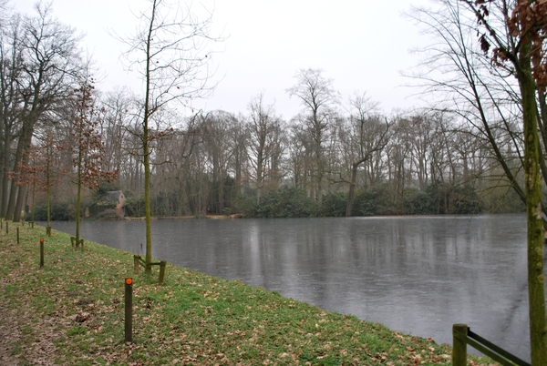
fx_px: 502
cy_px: 183
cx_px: 274
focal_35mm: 33
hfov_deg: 57.2
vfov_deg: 40.1
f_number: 5.6
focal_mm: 22
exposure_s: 1/125
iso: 160
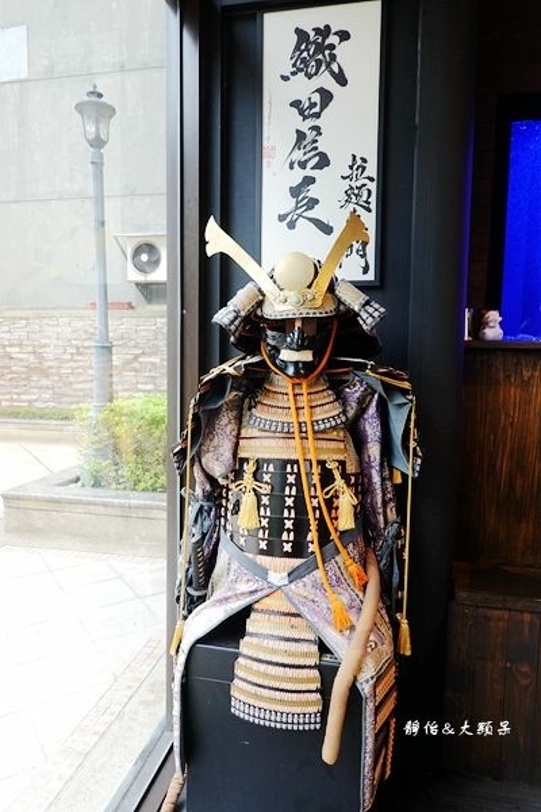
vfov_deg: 73.7
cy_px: 406
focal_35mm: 24
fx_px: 541
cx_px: 270
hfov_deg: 53.1
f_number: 2.8
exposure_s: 1/30
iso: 400
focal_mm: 9
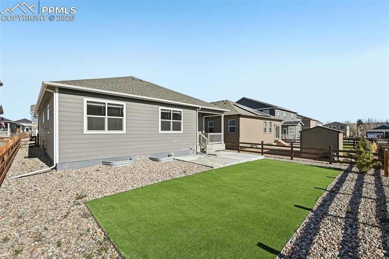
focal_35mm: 16
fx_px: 173
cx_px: 194
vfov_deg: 73.7
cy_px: 130
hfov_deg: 96.8
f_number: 8
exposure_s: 1/250
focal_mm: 16
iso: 64
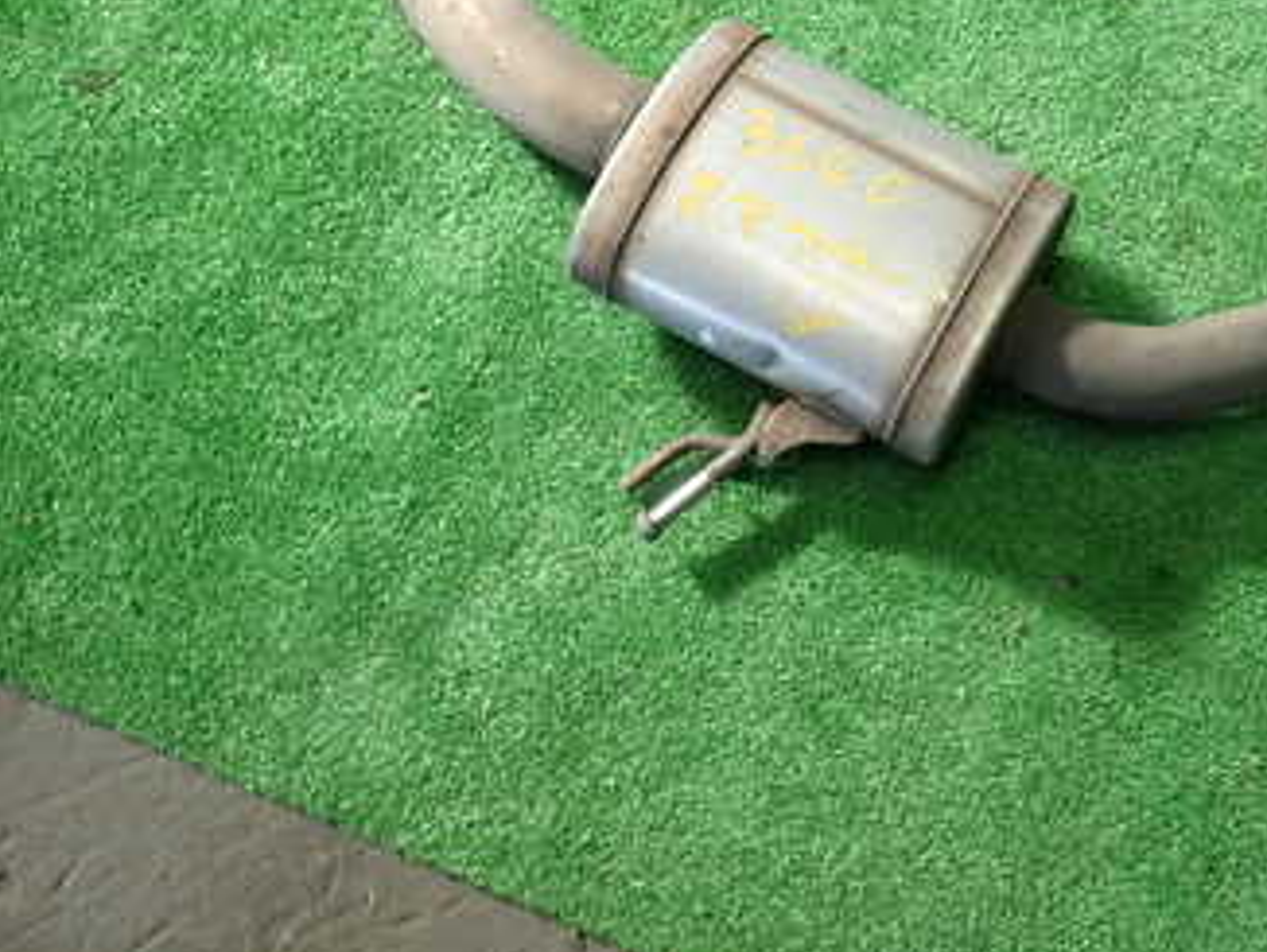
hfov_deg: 38.8
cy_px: 268
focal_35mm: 46
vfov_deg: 31.1
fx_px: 1685
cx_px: 1100
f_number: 2
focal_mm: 4.5
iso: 160
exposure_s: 1/60
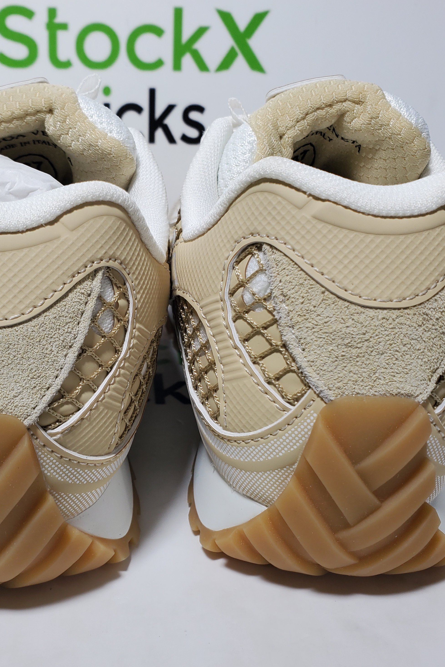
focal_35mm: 37
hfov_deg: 35.8
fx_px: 686
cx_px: 175
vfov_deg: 51.9
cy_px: 339
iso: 50
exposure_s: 1/195
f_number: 2.4
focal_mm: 4.3
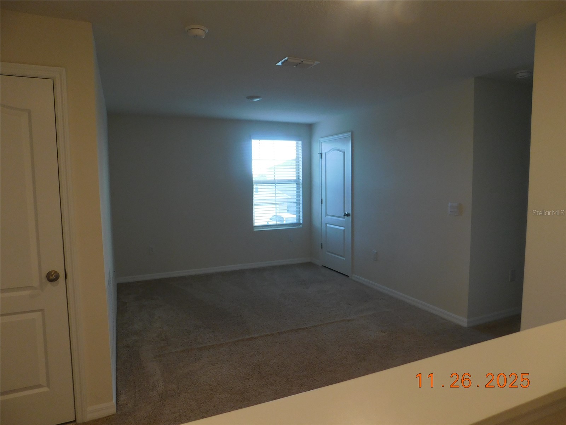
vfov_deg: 58.9
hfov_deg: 73.9
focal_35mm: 23
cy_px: 212
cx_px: 283
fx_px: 376
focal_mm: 4
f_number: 3
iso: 125
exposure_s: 1/50
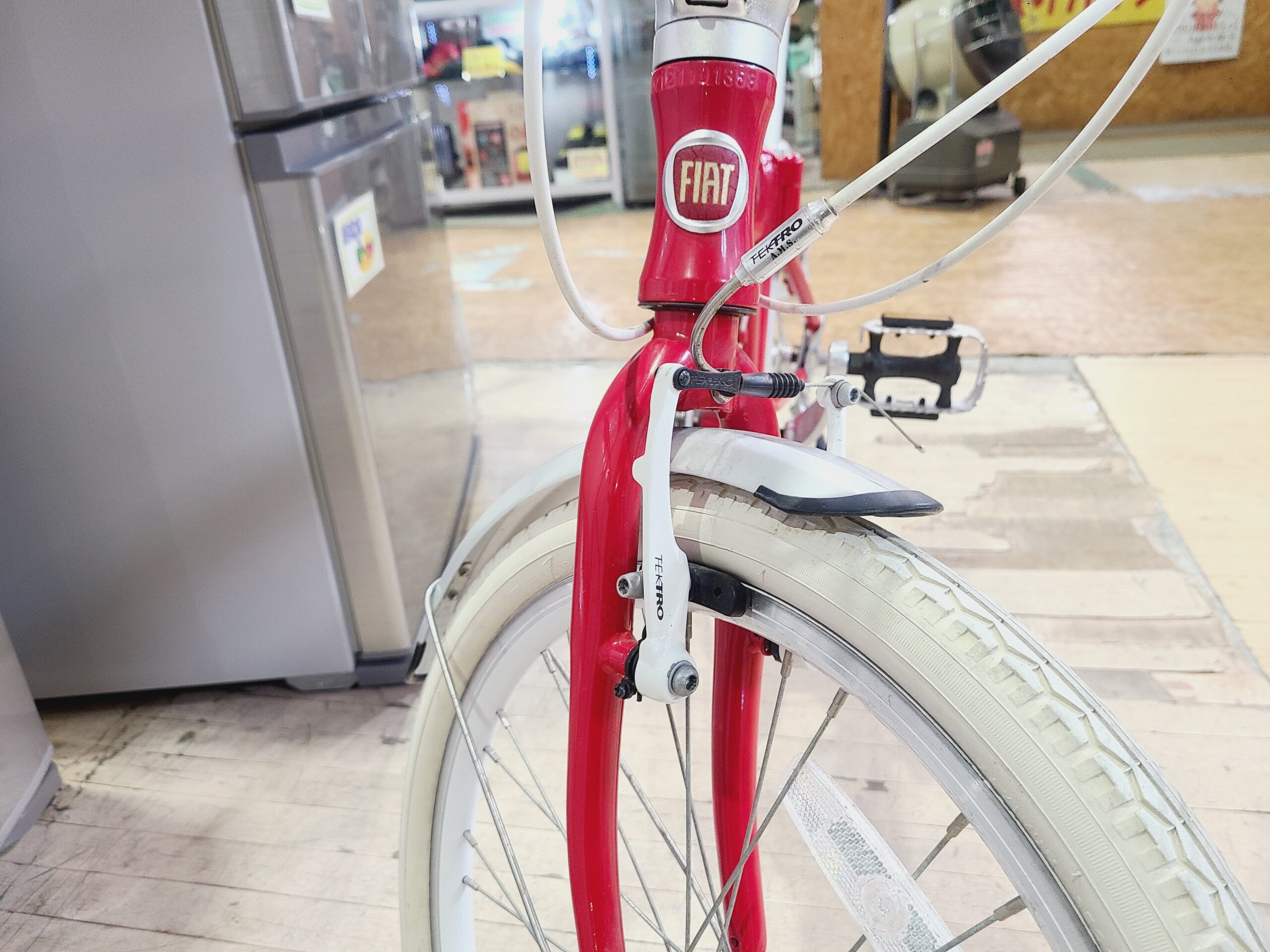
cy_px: 476
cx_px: 635
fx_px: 954
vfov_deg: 53.1
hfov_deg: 67.3
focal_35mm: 26
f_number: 1.8
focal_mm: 5.4
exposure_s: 1/50
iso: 160
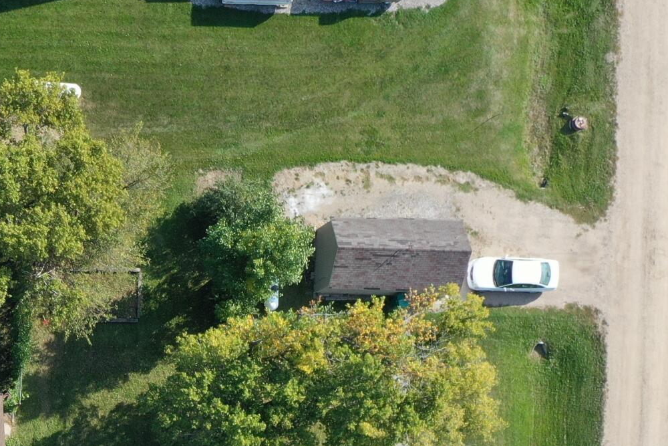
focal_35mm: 84
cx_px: -291
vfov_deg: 15.5
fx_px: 1559
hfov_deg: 21.0
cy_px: 566
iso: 100
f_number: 5
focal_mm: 10.26
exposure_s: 1/240
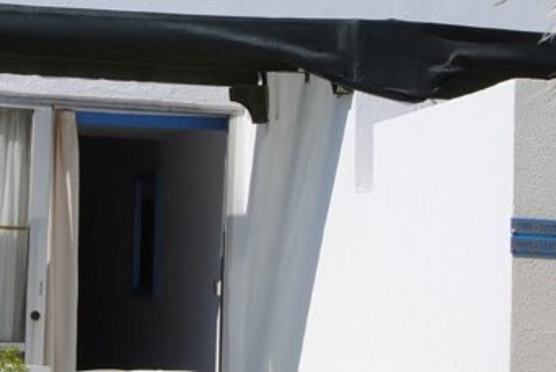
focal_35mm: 121
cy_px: 124
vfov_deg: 11.3
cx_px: 121
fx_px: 1870
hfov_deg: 16.8
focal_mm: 24
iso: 100
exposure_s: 1/320
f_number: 9
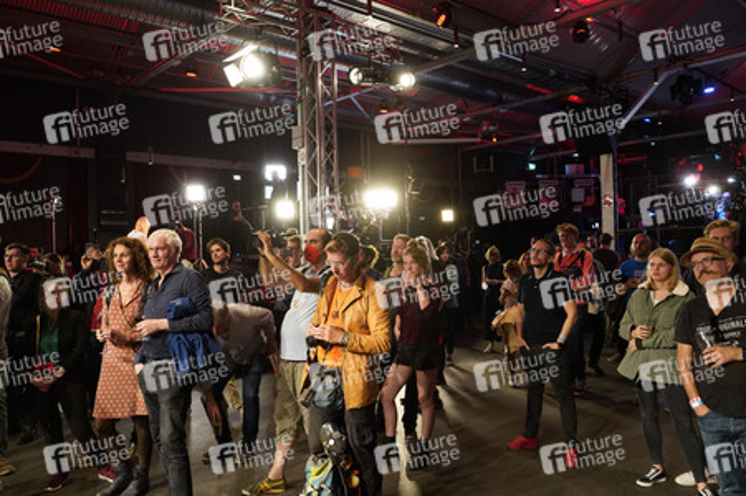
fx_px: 580
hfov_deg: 65.5
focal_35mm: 28
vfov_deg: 46.3
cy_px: 248
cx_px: 373
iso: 2500
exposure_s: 1/40
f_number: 6.3
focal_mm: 28
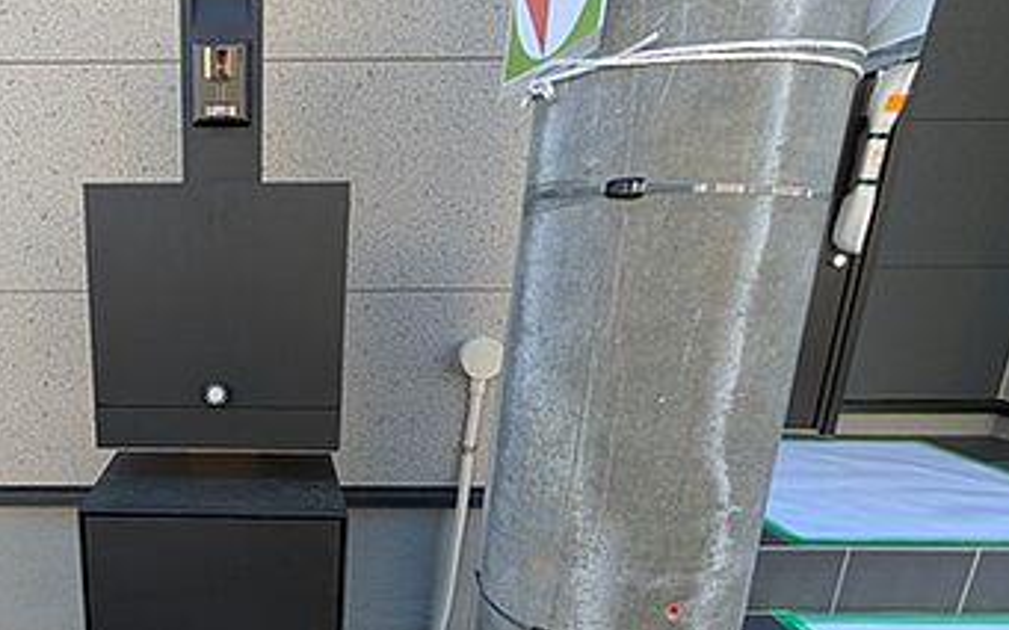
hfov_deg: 63.3
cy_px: 439
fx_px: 742
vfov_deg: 45.0
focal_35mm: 27
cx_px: 222
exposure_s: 1/205
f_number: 2.2
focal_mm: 1.83
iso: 49
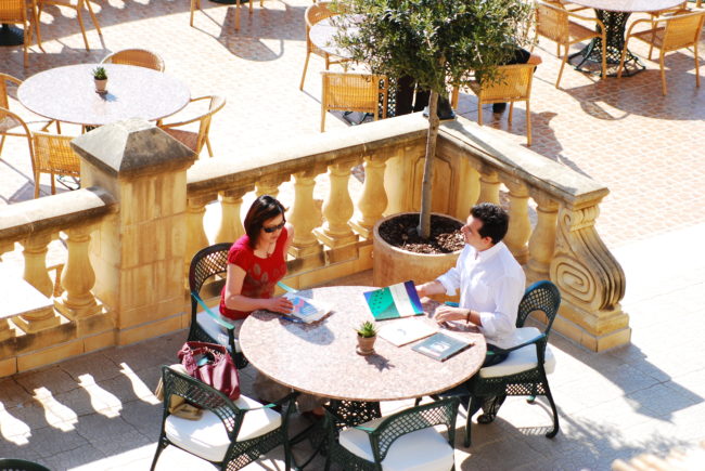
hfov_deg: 19.4
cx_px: 352
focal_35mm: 105
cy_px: 236
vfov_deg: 13.1
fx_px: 2059
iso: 200
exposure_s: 1/1250
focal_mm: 70
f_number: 2.8
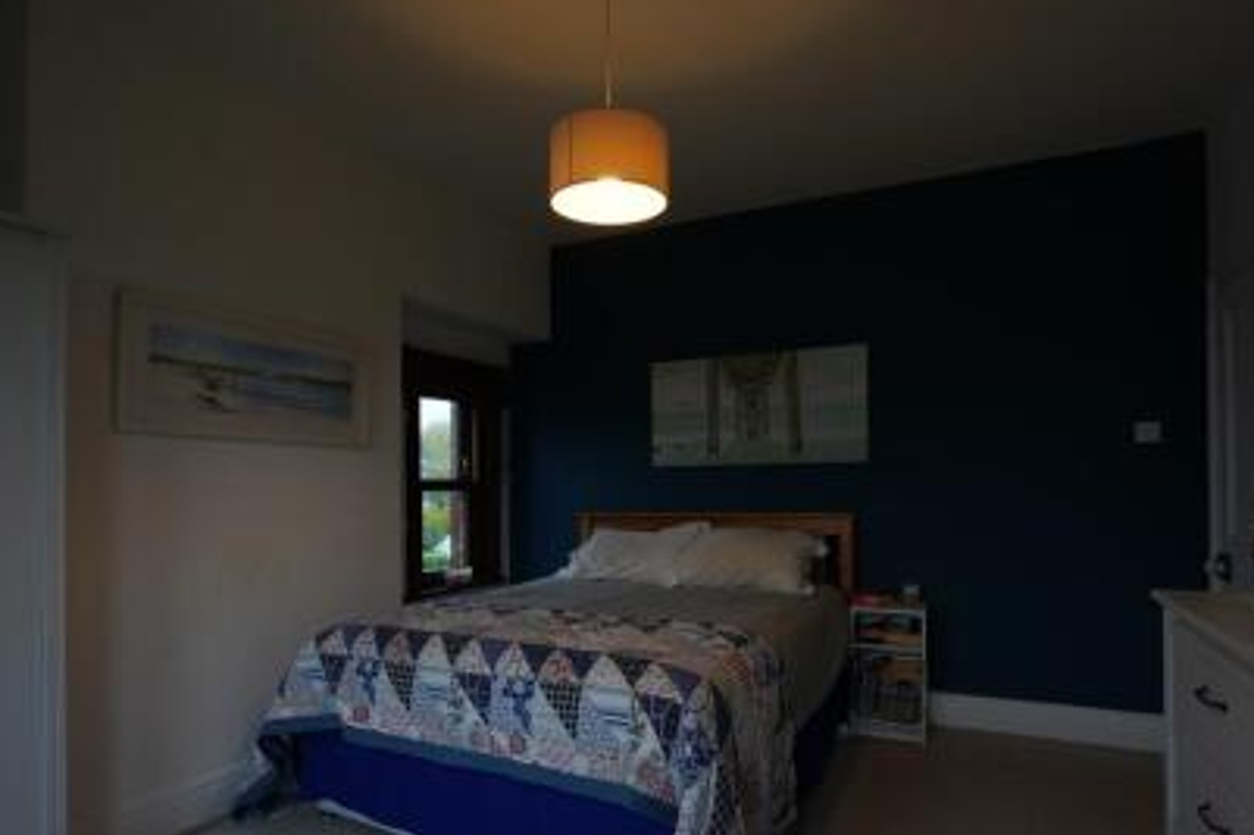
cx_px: 616
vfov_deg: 64.2
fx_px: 662
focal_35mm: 19
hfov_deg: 86.9
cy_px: 480
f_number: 9
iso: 640
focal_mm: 16
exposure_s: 1/30
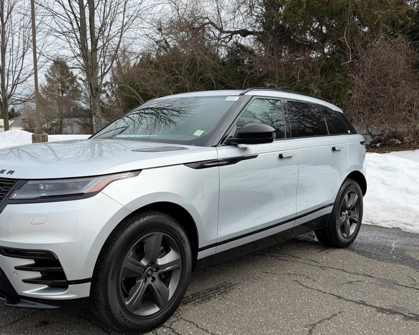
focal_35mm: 32
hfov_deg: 54.9
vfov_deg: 45.8
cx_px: 153
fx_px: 397
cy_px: 181
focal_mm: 6.76
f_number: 1.78
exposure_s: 1/3759
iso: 80
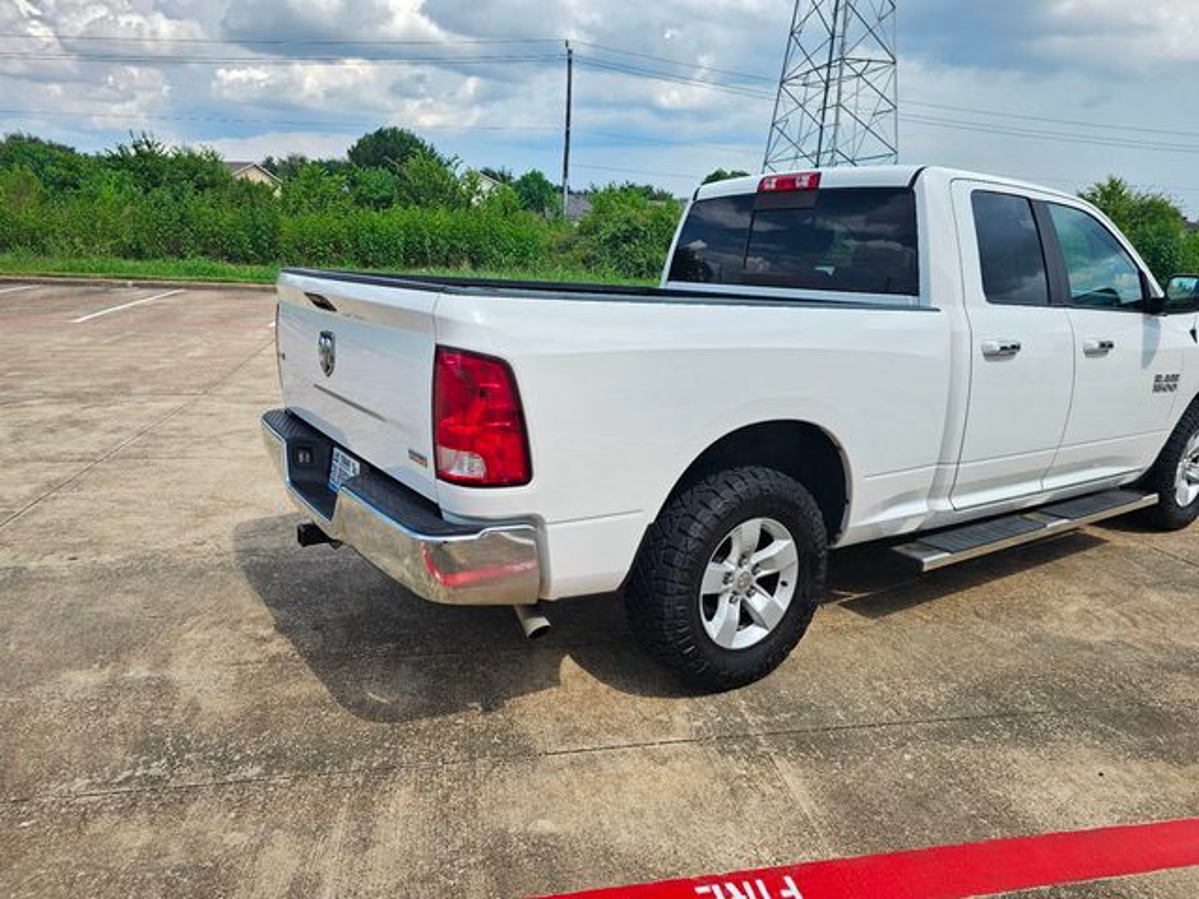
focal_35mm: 23
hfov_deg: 73.9
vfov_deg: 58.9
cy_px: 450
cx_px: 600
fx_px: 797
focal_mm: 6.3
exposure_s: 1/594
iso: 12
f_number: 1.7
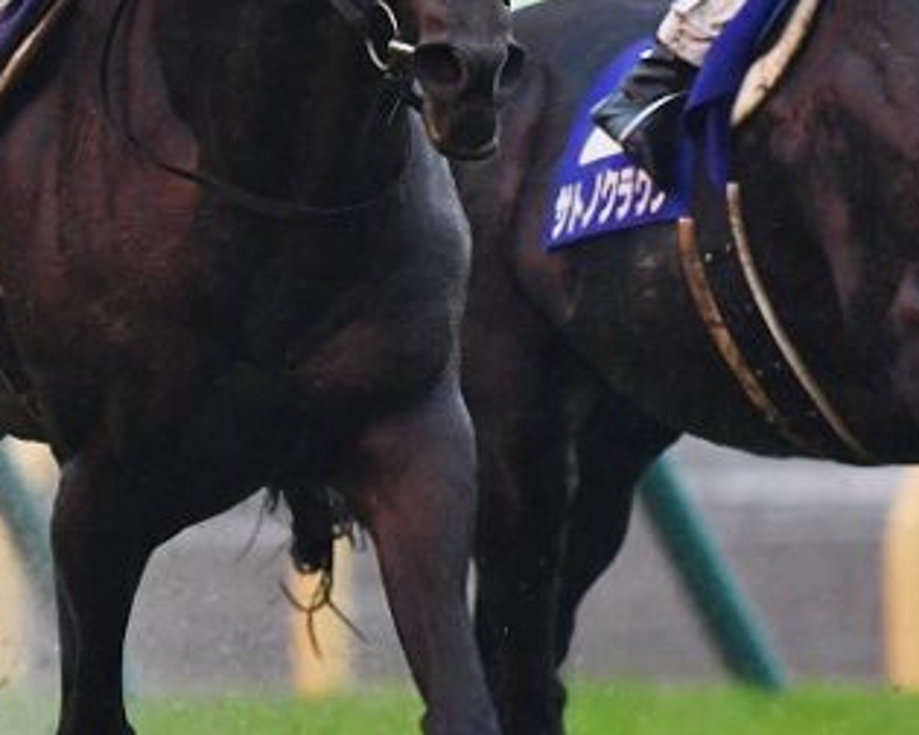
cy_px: 293
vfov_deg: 0.8
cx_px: 610
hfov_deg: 1.1
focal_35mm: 1831
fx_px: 49801
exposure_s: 1/800
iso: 1000
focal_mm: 400
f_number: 4.5
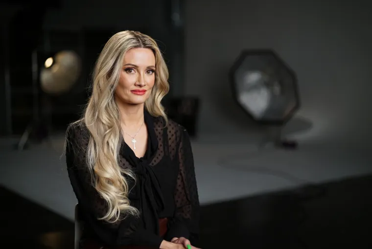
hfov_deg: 39.6
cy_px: 124
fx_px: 517
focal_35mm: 50
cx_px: 186
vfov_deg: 27.0
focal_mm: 50
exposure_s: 1/160
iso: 320
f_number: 1.4
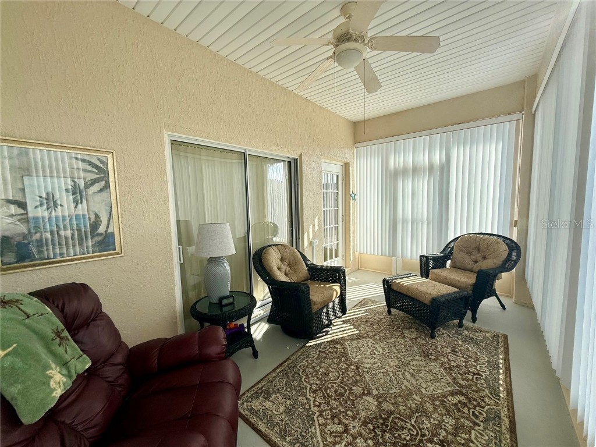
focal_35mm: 14
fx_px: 241
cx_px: 298
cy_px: 224
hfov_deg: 102.1
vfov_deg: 85.7
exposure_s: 1/531
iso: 50
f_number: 2.2
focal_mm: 2.22
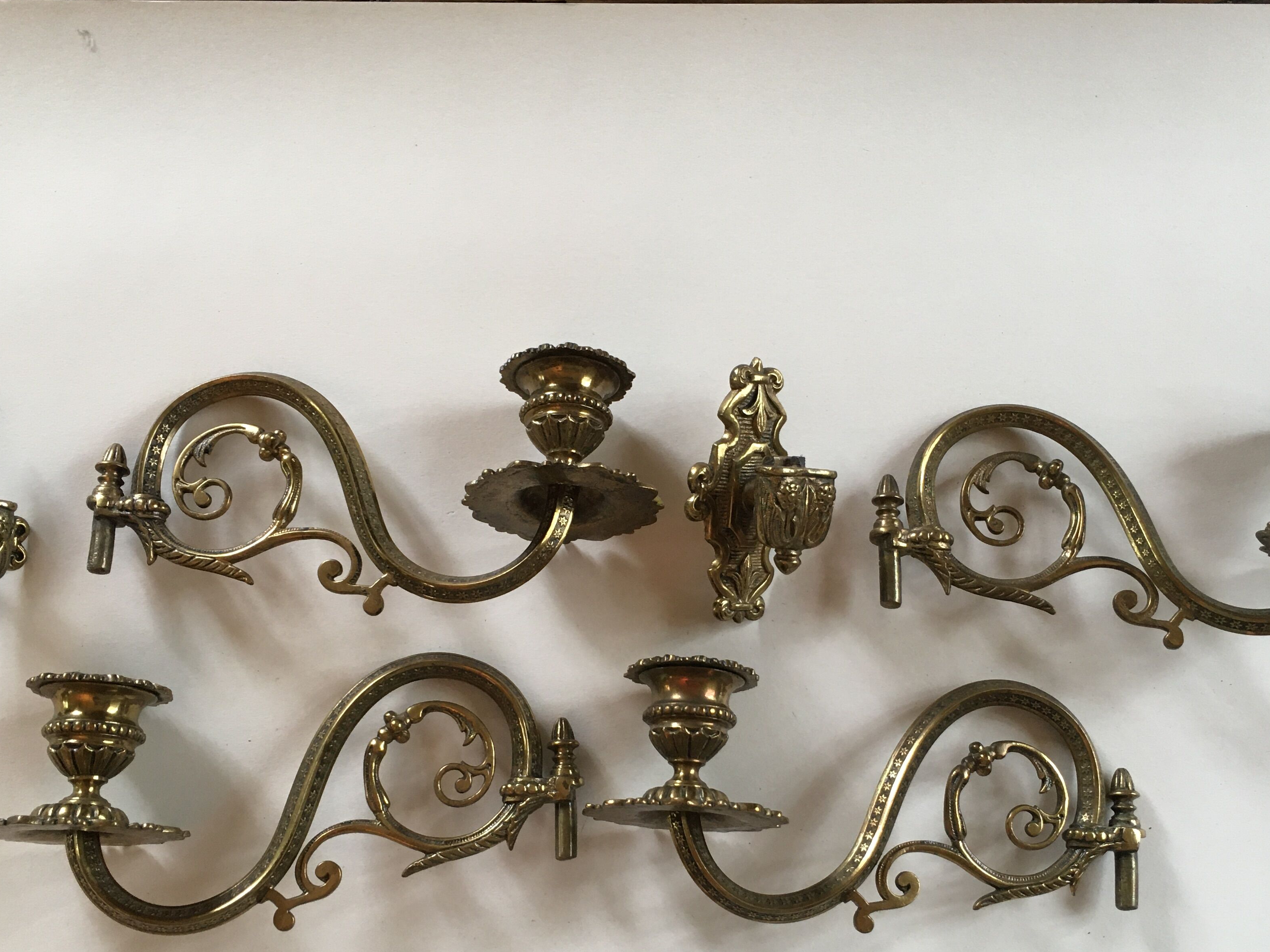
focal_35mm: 37
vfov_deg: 38.4
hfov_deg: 50.1
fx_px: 1357
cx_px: 670
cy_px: 605
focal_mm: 4.15
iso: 50
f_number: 2.2
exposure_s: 1/33
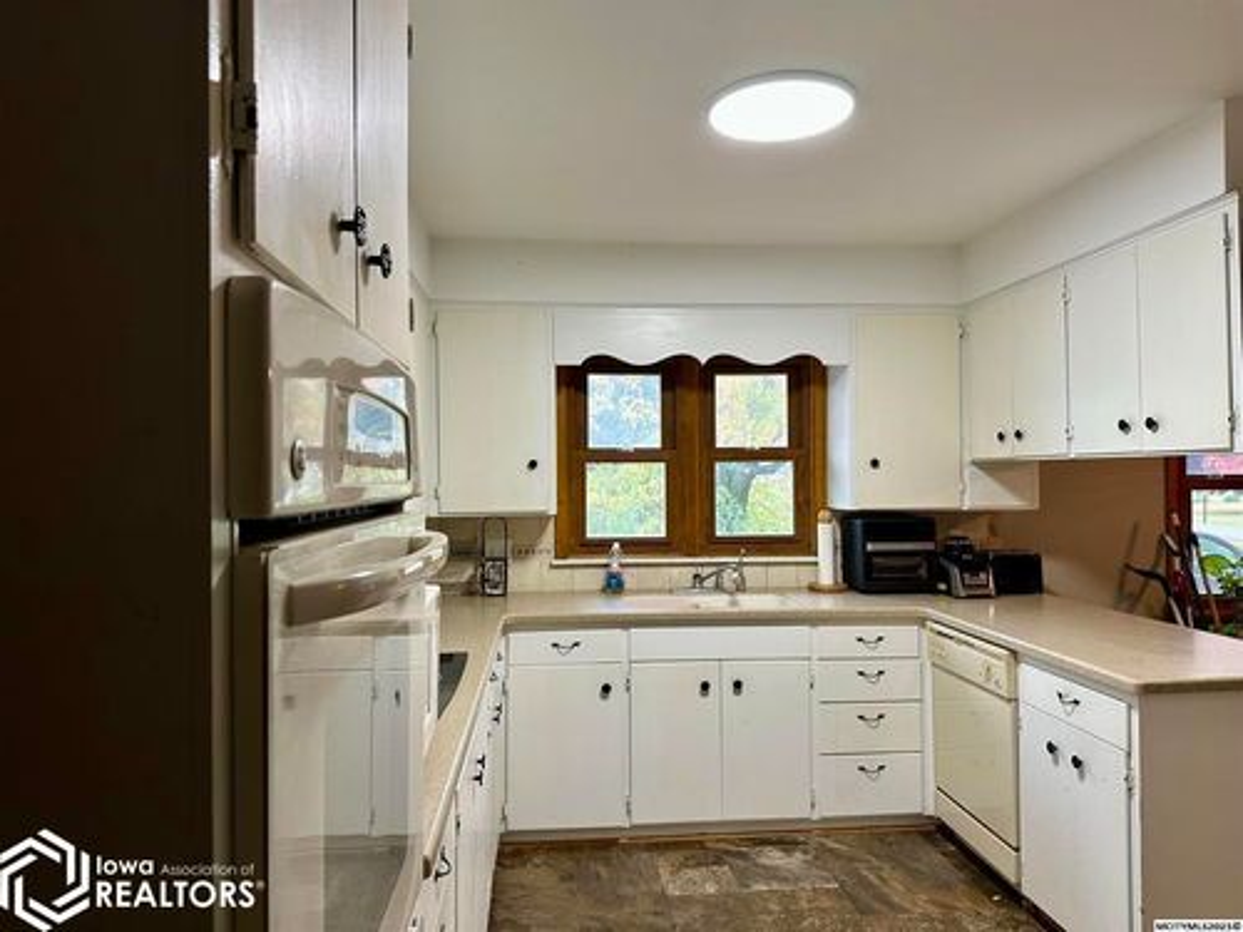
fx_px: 862
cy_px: 466
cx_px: 622
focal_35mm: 24
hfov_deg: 71.6
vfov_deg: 56.8
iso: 160
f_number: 1.78
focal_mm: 6.86
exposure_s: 1/60
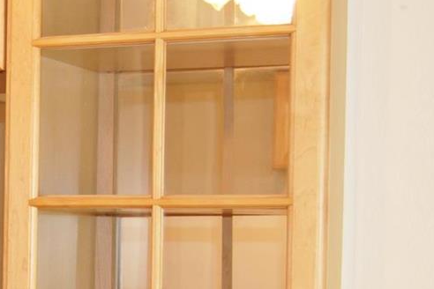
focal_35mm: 127
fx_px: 1531
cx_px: -136
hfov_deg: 15.3
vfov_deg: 10.7
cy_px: 270
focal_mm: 26
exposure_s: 1/25
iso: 200
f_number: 4
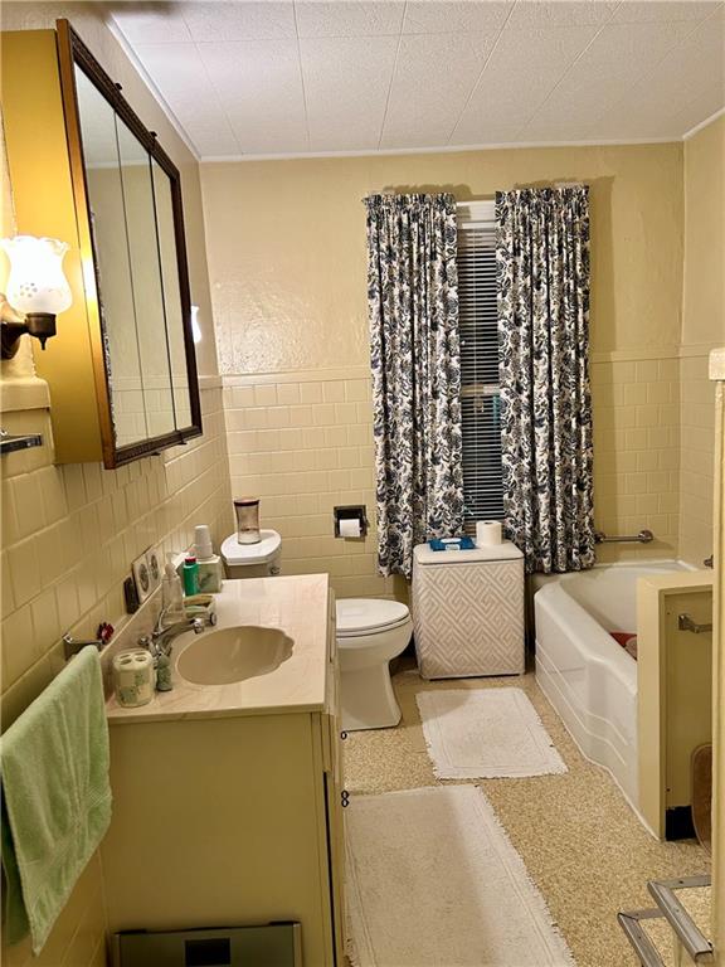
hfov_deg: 53.1
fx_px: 726
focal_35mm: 26
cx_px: 362
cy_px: 484
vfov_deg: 67.3
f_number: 1.5
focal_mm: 5.7
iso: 160
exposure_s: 1/60
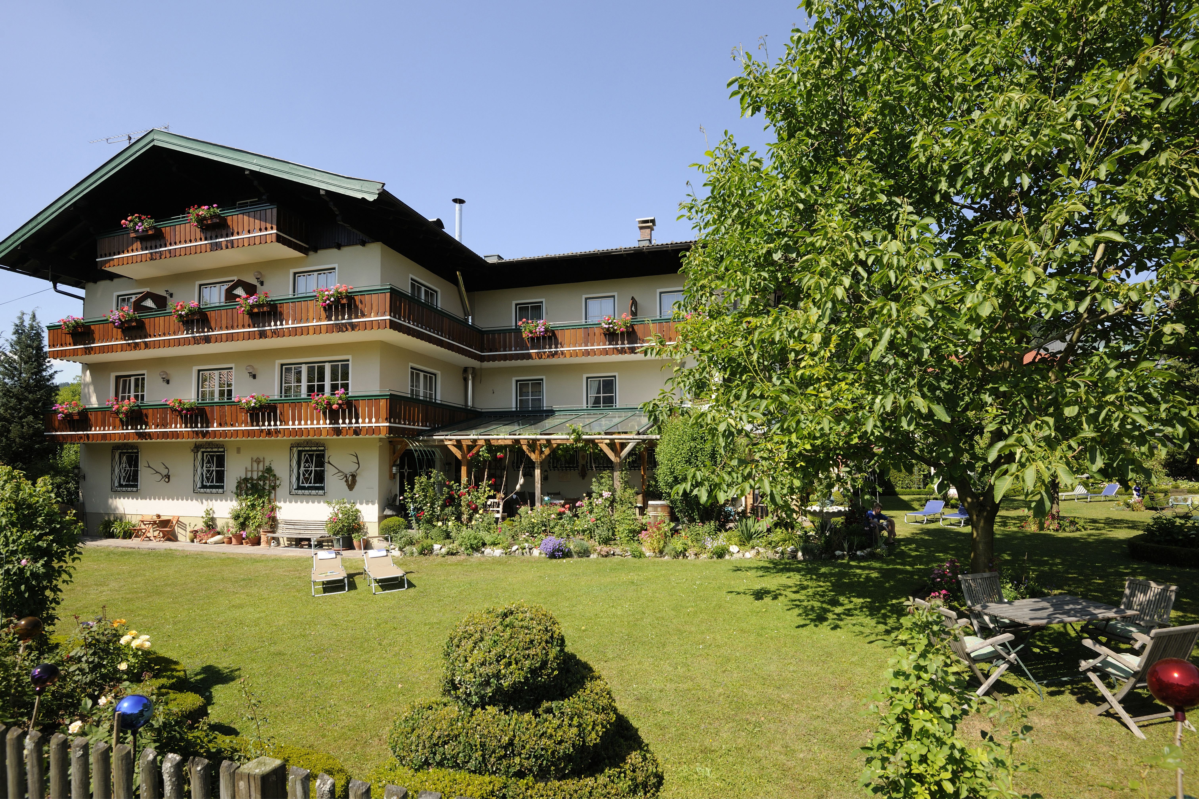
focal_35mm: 16
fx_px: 533
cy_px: 400
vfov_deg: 73.7
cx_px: 600
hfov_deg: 96.7
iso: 160
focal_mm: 16
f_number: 10
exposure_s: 1/125
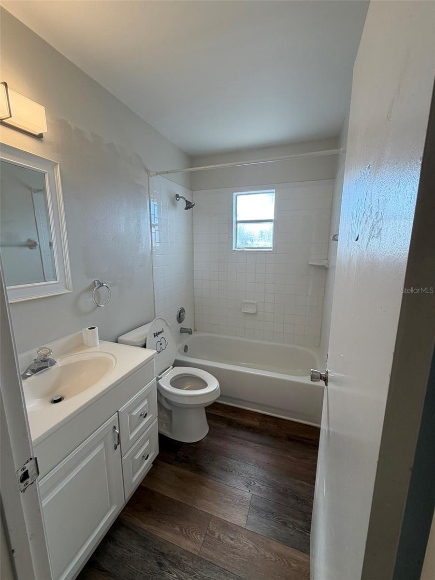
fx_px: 235
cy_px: 290
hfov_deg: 85.7
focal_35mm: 14
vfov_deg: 102.1
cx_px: 218
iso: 80
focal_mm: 2.22
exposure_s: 1/120
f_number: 2.2
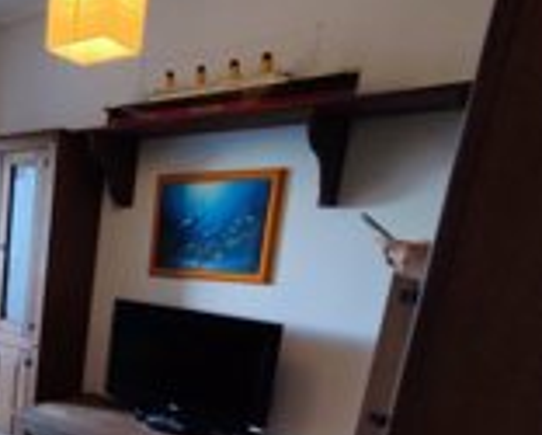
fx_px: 578
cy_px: 376
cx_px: -61
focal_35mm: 36
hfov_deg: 40.2
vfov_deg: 38.8
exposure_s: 1/50
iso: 85
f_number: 2.2
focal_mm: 1.65
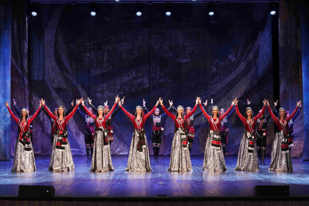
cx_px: 154
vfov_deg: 19.5
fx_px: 601
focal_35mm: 70
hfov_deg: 28.8
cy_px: 103
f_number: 3.2
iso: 1000
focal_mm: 70
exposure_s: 1/200
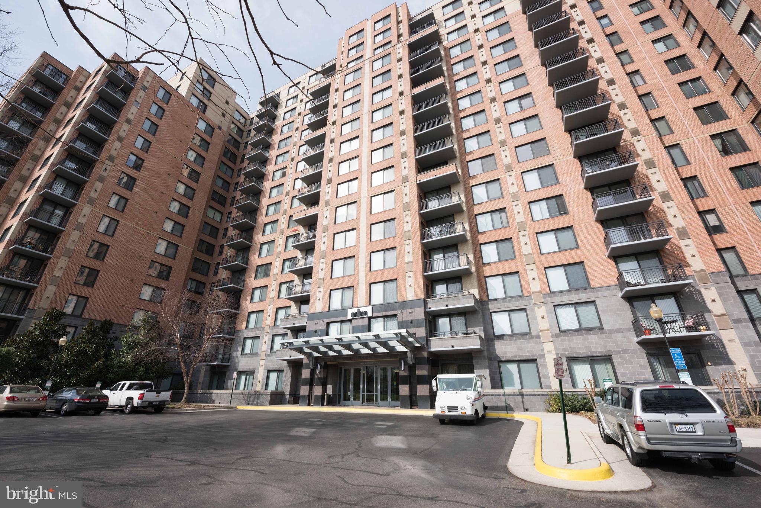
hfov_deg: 104.2
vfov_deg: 81.2
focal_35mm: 14
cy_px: 254
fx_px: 296
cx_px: 380
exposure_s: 1/400
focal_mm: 14
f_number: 10
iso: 200
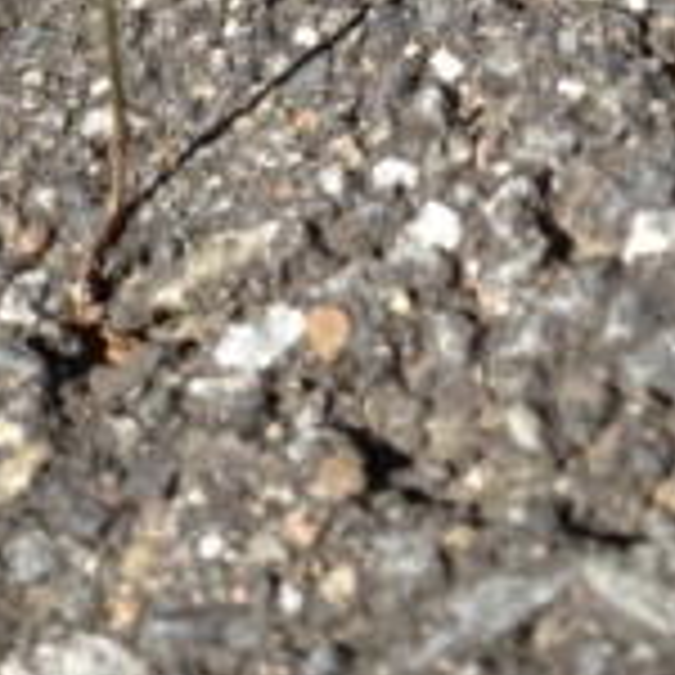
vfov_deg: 15.5
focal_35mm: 103
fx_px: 2272
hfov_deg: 16.8
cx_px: 533
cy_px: -360
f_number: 2.4
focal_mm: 4.28
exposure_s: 1/890
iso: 50
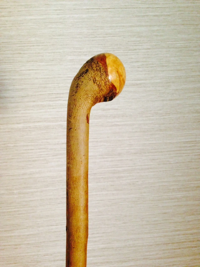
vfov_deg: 55.4
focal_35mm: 33
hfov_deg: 42.9
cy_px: 134
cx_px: 100
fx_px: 254
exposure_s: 1/20
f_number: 2.4
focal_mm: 4.12
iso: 250
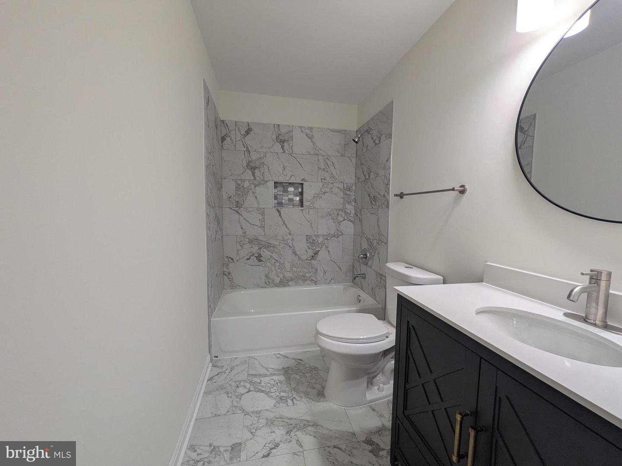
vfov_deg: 85.7
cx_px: 311
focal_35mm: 14
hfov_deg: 102.1
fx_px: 252
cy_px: 233
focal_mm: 1.83
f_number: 2.2
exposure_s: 1/100
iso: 65
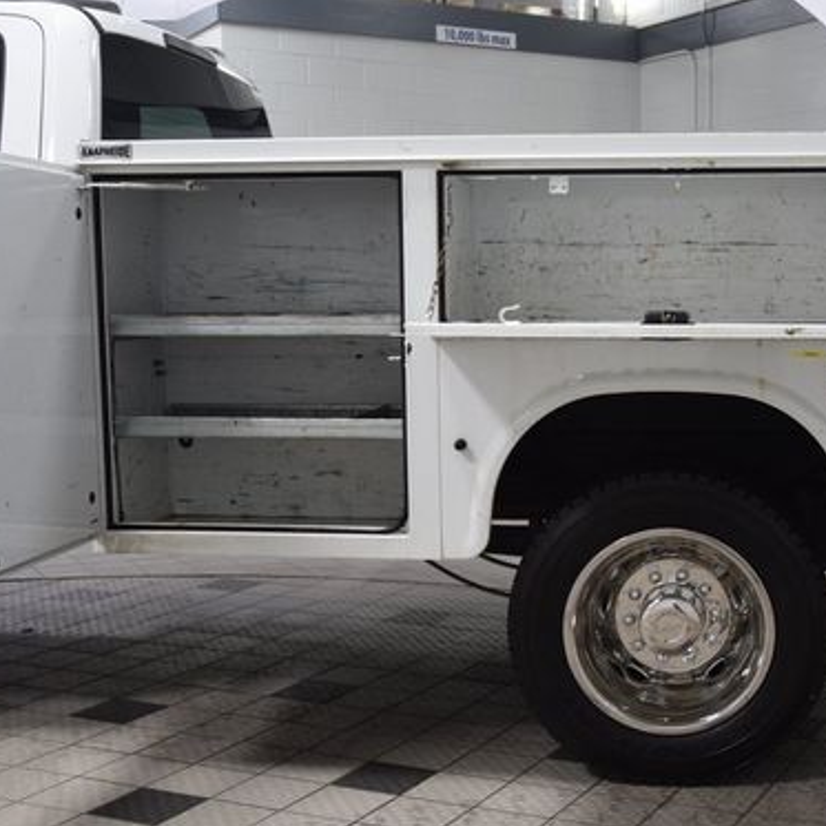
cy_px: 468
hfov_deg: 30.7
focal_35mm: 55
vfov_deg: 31.2
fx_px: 1478
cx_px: 611
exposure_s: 1/60
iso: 800
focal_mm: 25
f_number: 3.8
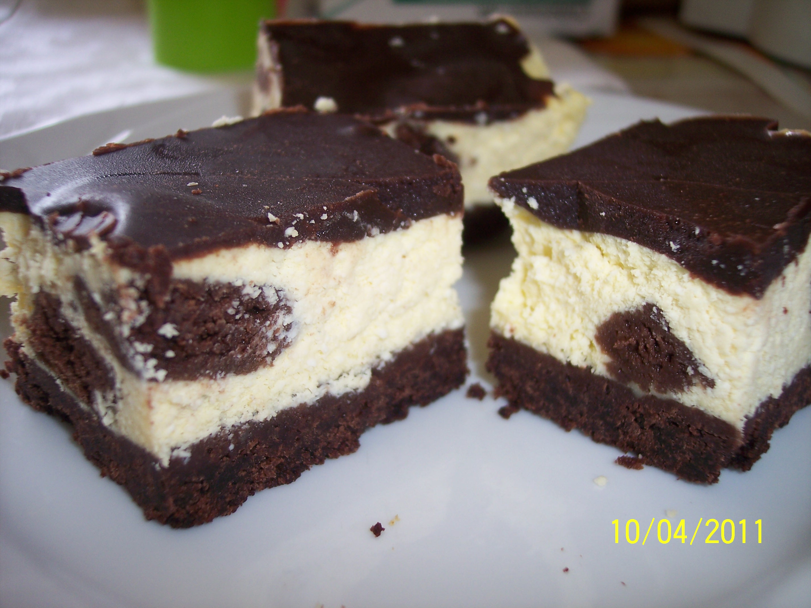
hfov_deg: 47.9
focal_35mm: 39
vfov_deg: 36.8
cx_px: 406
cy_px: 304
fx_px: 914
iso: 100
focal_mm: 8
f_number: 2.8
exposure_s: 1/60
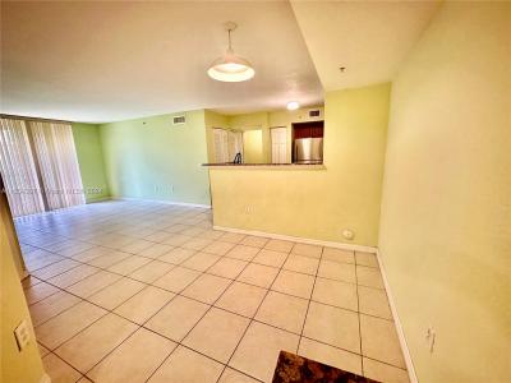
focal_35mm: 14
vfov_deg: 85.7
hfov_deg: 102.1
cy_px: 192
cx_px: 256
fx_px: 207
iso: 320
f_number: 2.2
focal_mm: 2.22
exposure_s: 1/60
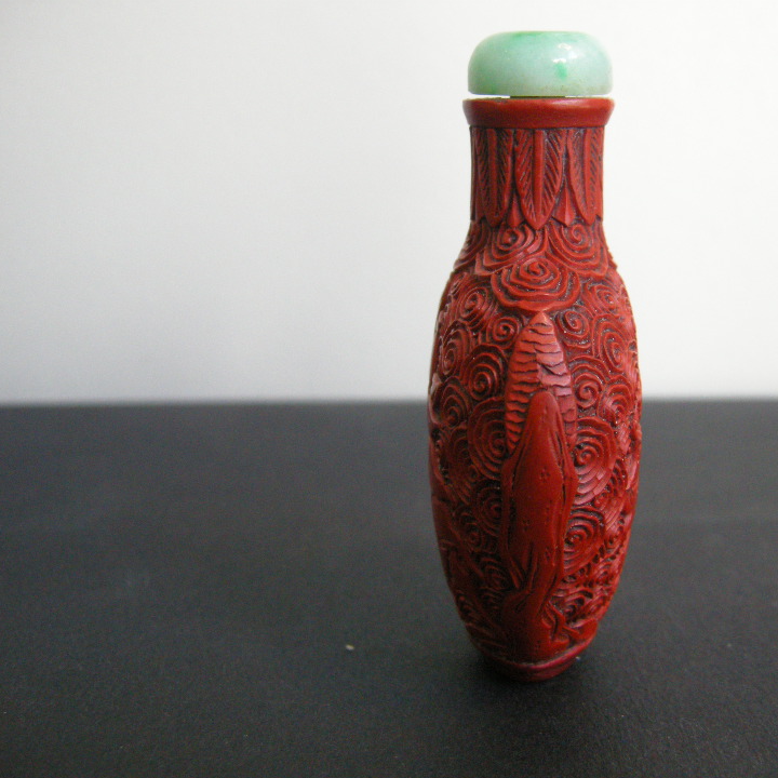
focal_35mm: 44
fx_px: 1119
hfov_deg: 37.9
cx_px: 527
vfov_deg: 38.3
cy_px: 414
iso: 283
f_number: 2.7
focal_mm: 7.5
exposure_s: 1/60
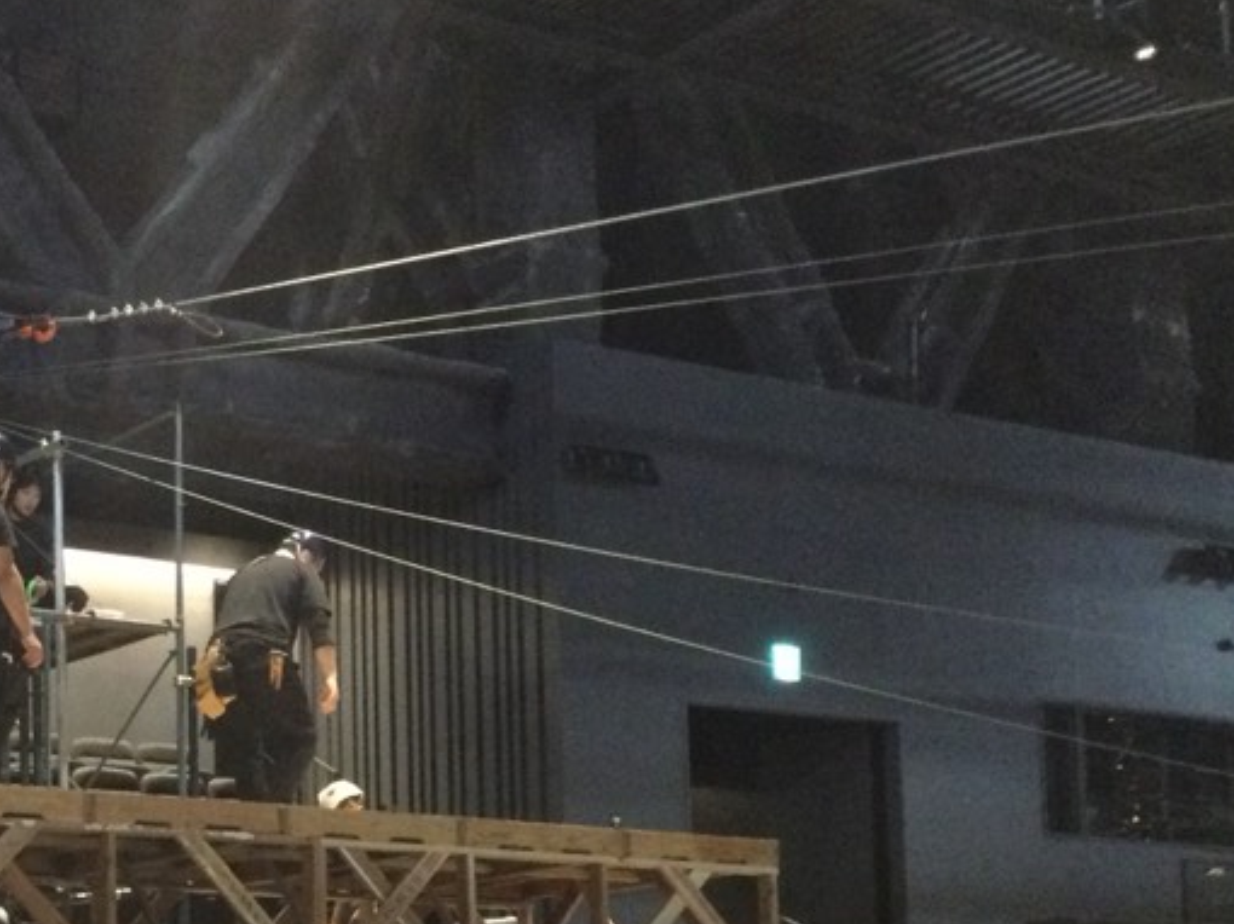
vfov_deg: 19.8
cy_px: 835
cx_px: 119
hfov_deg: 25.8
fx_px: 2601
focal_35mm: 73
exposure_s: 1/15
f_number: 2.4
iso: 320
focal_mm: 3.3
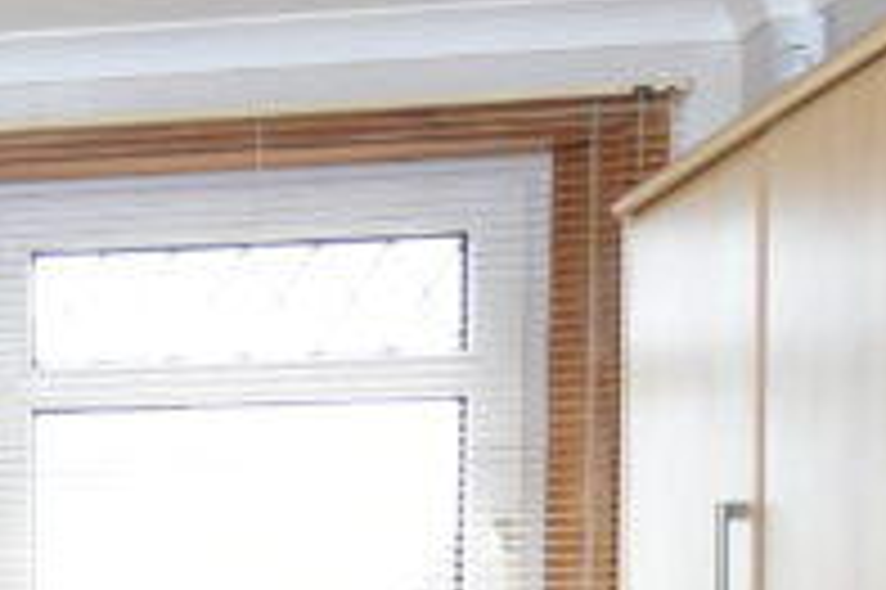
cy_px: 700
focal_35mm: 78
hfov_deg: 21.1
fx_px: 1918
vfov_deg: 16.7
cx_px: -513
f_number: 5
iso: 400
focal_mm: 10
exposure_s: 1/100
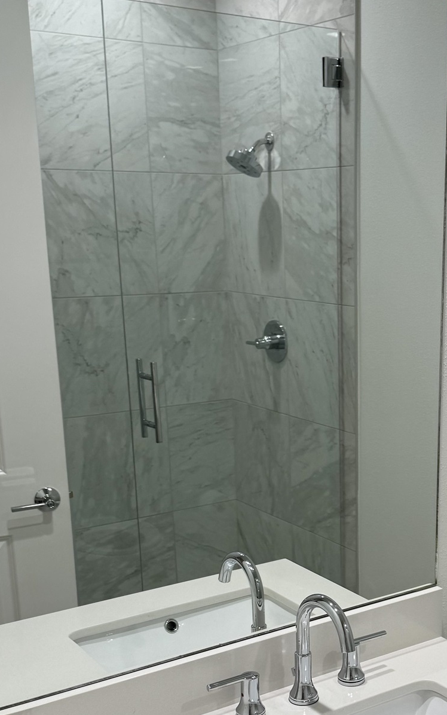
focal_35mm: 49
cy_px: 506
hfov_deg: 25.8
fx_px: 955
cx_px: 365
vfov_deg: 40.3
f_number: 1.78
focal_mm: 6.86
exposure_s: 1/120
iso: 80
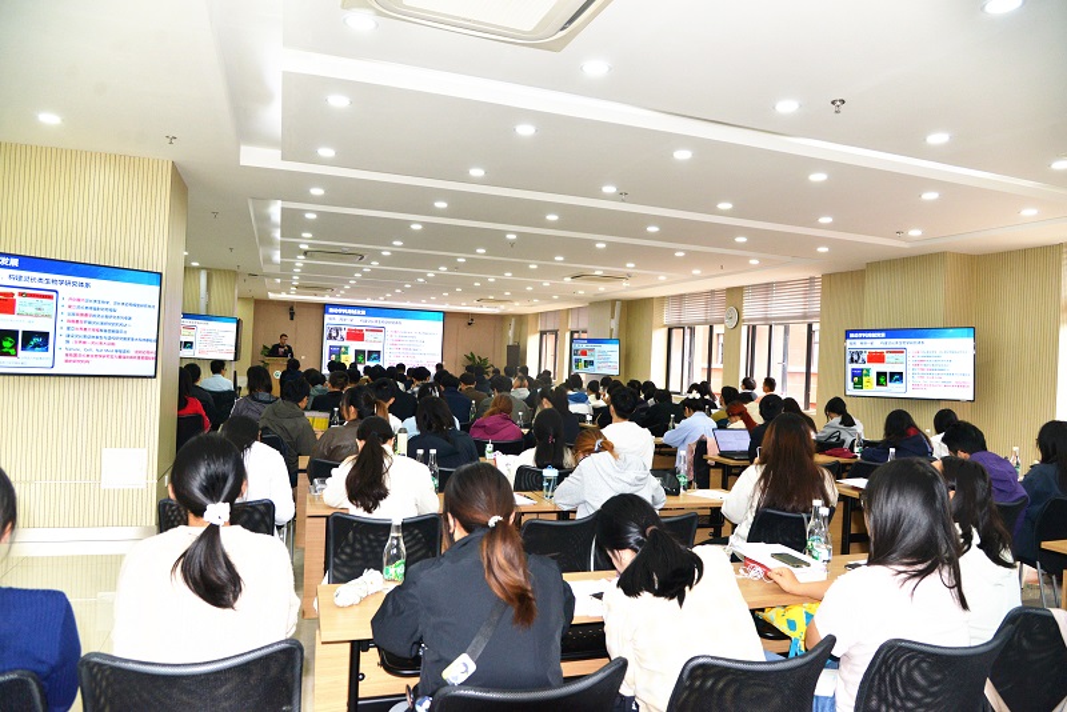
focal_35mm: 24
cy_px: 356
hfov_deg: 73.7
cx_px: 534
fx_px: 712
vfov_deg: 53.2
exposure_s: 1/200
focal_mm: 24
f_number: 5
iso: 800
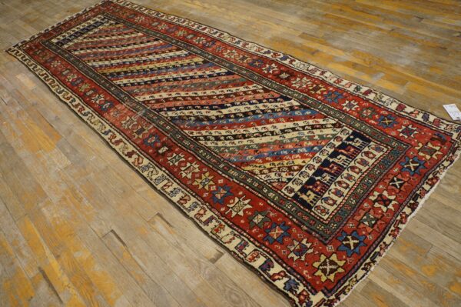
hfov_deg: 67.4
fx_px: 345
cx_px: 230
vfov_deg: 47.9
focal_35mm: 27
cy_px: 154
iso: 640
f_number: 4
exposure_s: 1/60
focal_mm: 18
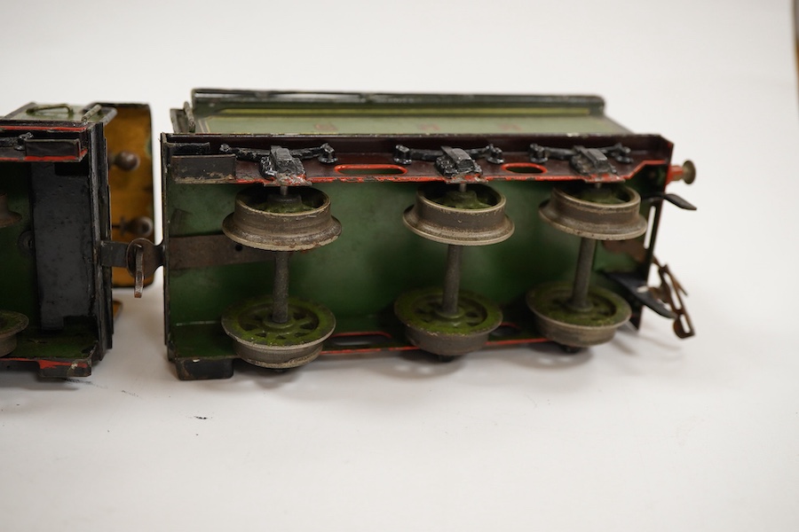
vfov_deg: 29.9
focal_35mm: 45
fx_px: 999
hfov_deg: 43.6
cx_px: 400
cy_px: 266
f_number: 7.1
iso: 1250
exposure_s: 1/125
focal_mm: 30
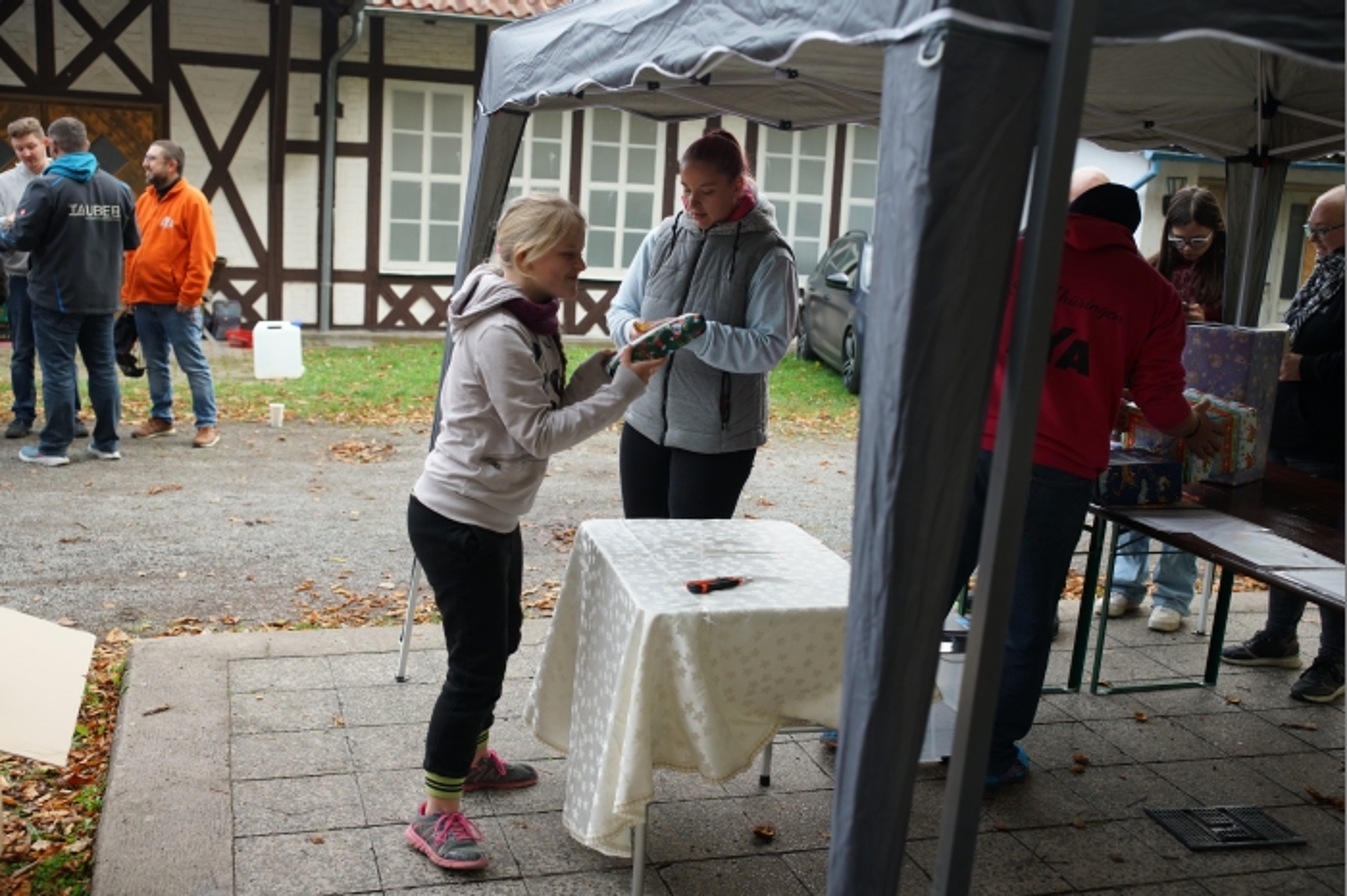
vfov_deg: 37.8
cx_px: 674
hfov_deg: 54.5
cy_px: 448
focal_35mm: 35
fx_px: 1309
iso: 400
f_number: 4
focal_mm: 35
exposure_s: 1/200
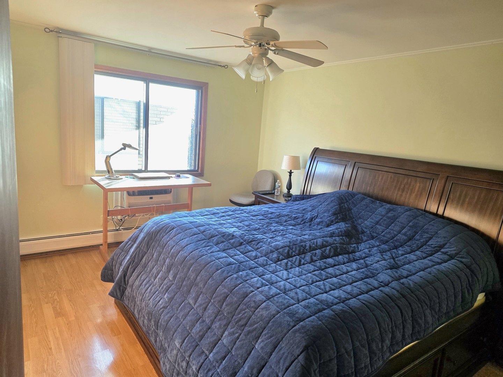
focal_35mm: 23
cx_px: 252
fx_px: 334
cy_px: 188
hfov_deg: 73.9
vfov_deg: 58.9
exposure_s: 1/120
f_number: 1.7
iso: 160
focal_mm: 6.25
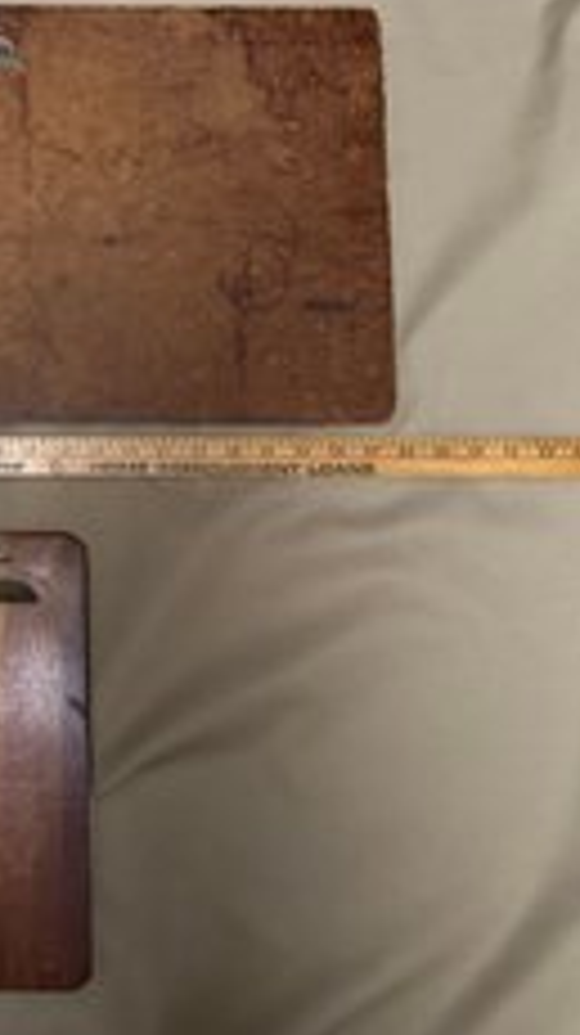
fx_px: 1069
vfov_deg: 51.6
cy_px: 475
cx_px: -61
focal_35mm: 39
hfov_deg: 27.7
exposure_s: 1/40
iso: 800
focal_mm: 6.86
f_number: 1.78
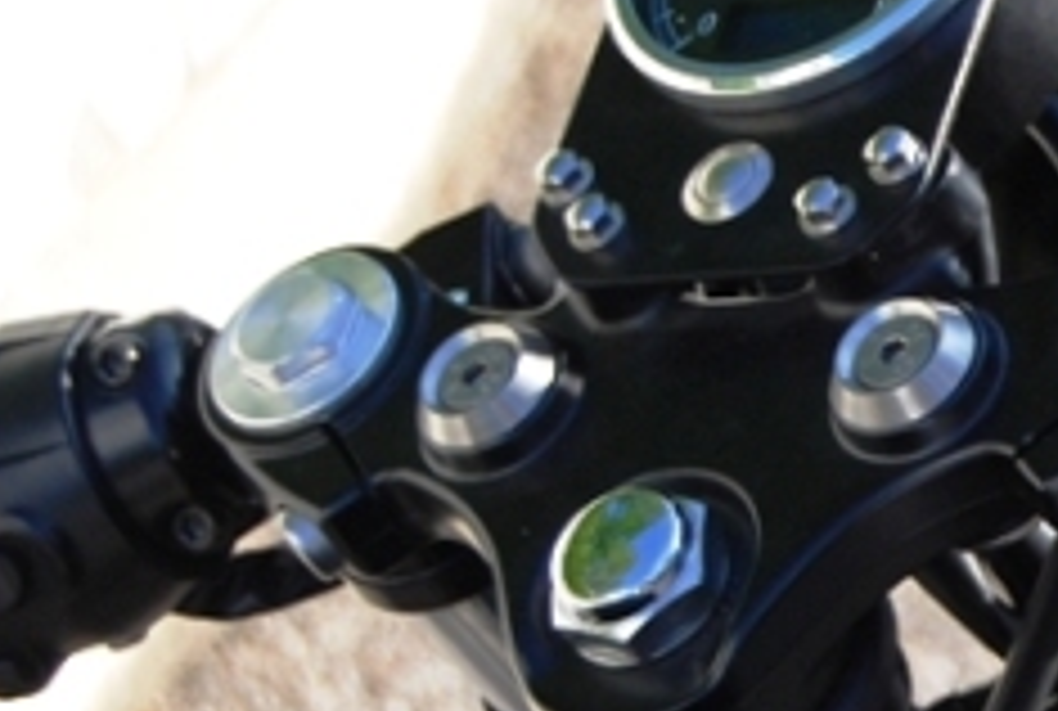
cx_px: 1445
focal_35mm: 207
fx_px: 6085
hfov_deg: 9.7
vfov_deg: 6.7
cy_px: 418
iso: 450
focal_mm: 45
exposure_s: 1/500
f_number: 5.3
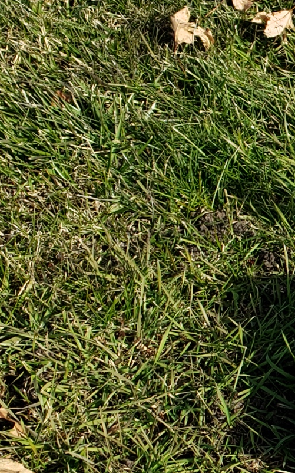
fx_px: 1274
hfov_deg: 11.0
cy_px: 469
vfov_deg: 20.4
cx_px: 718
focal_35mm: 99
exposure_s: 1/873
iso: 50
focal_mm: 4.3
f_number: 2.4
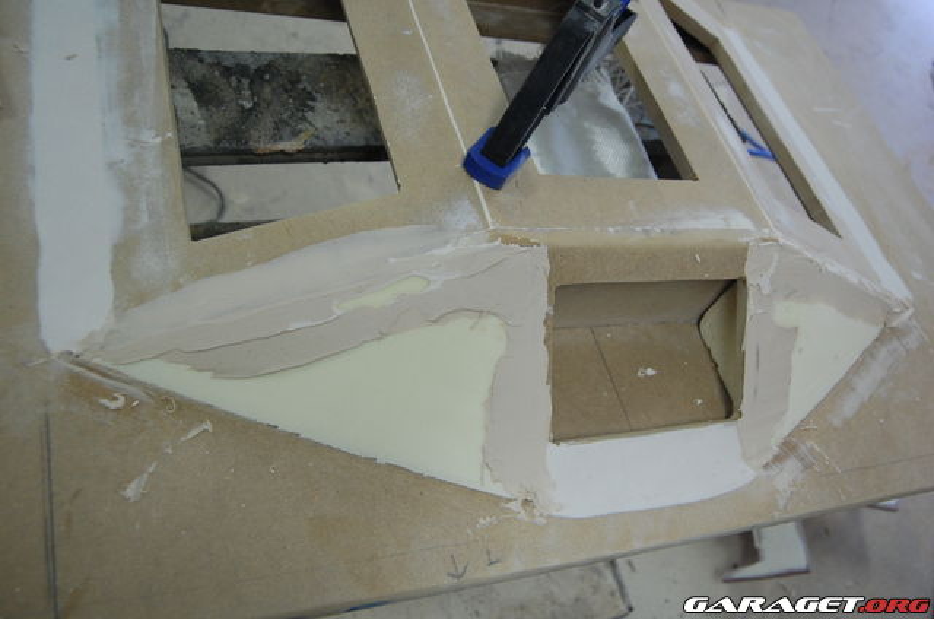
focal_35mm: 34
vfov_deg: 38.2
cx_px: 467
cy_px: 310
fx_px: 893
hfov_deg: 55.2
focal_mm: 23
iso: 800
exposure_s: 1/30
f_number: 3.8
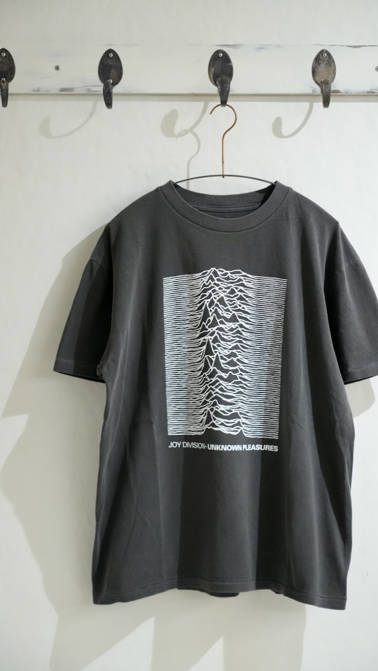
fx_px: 1318
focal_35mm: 74
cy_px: 335
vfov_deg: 28.6
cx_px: 221
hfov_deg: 16.3
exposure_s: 1/500
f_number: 4
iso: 8000
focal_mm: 70
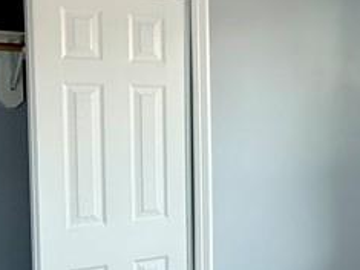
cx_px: 495
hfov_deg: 26.0
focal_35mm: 61
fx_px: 634
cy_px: 141
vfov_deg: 24.0
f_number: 2.2
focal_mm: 2.22
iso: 400
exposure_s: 1/60
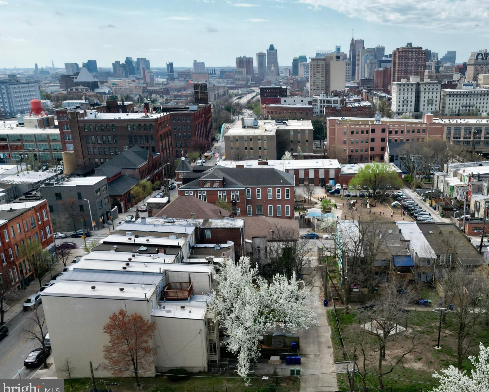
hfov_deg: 65.9
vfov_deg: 54.9
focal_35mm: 26
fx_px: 376
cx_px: 269
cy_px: 197
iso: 160
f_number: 1.7
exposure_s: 1/3200
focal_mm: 6.72
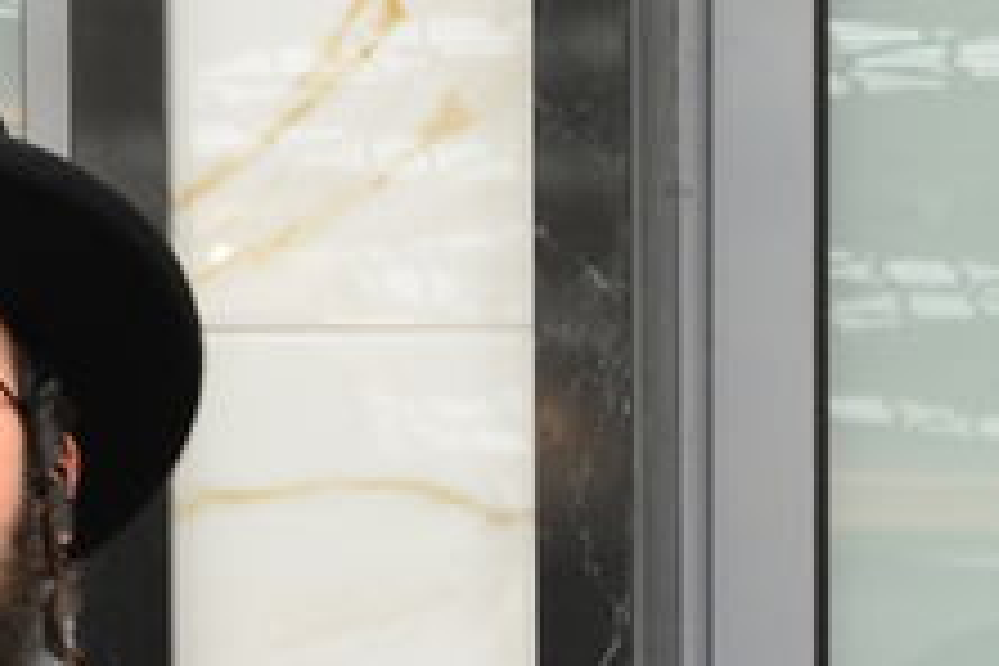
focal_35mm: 278
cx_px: 1044
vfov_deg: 4.9
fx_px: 7714
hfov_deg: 7.4
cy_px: 1238
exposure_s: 1/100
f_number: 5.6
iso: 1000
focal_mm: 44
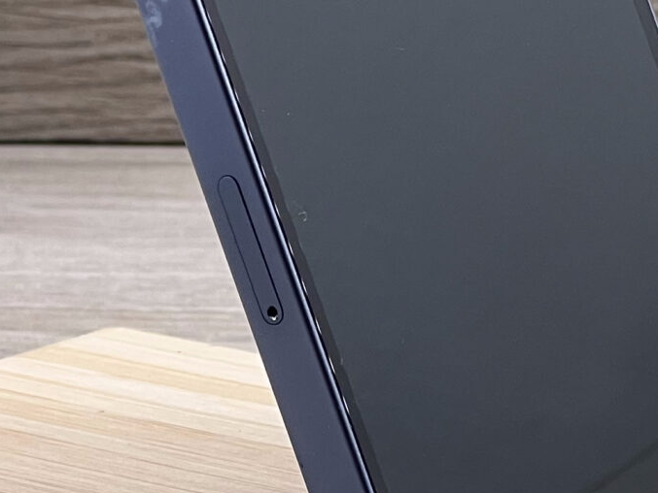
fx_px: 5532
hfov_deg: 6.8
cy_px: -116
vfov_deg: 5.1
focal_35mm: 291
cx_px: 158
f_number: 2.8
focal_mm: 9
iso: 80
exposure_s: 1/100
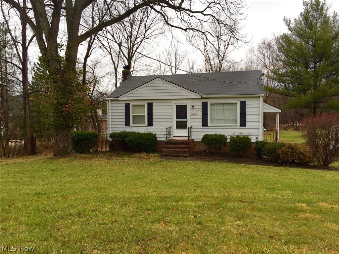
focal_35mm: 29
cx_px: 170
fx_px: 284
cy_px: 127
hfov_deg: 61.7
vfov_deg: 48.2
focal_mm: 4.15
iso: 32
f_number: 2.2
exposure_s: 1/122
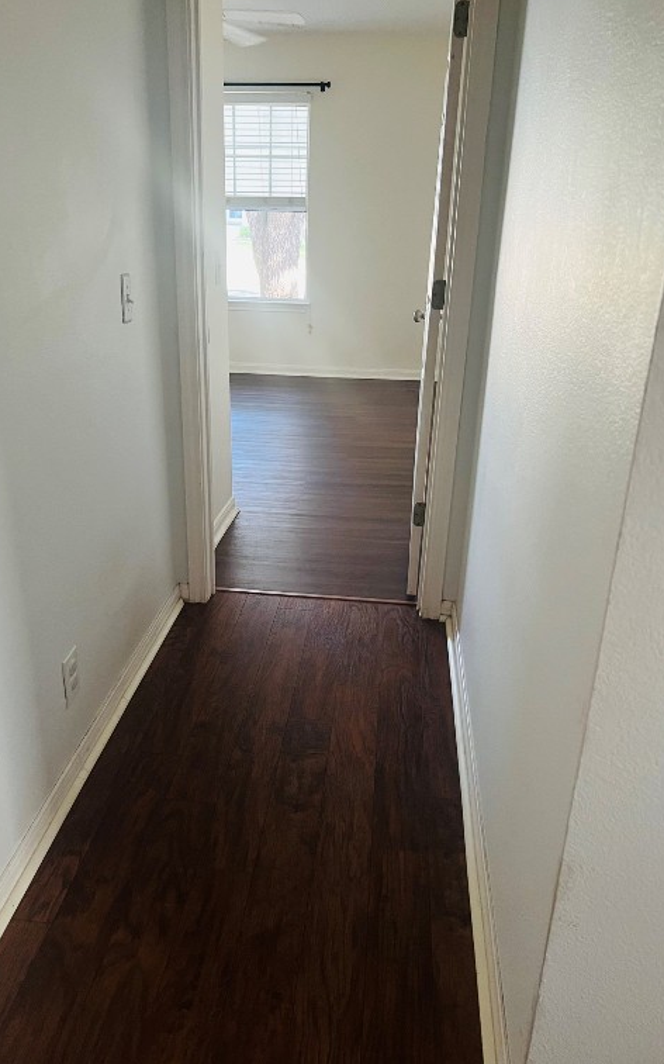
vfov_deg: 66.5
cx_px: 300
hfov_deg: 44.5
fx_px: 811
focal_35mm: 28
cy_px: 528
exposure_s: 1/60
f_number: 1.5
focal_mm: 5.7
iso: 500
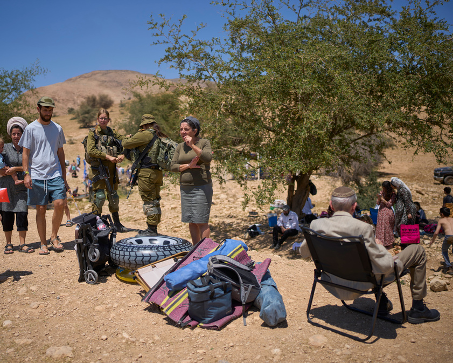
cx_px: 190
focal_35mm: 40
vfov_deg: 37.3
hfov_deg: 45.6
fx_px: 536
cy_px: 183
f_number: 1.8
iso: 50
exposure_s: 1/6400
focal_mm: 35
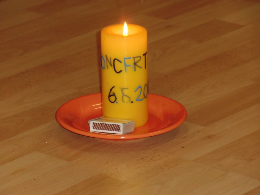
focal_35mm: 199
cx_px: 130
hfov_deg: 9.9
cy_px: 98
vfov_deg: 7.5
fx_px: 1495
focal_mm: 35.7
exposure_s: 1/60
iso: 400
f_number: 5.2
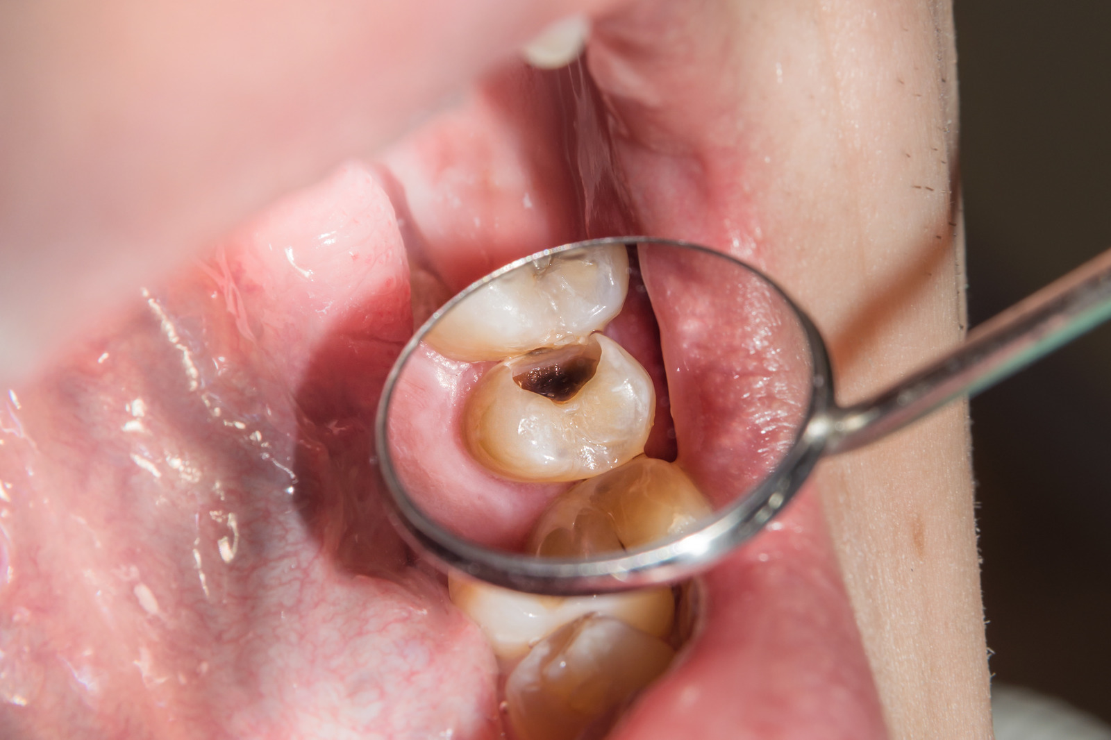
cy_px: 370
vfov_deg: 11.4
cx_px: 556
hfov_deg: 17.1
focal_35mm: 120
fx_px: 3702
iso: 100
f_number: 11
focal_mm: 80
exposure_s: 1/250
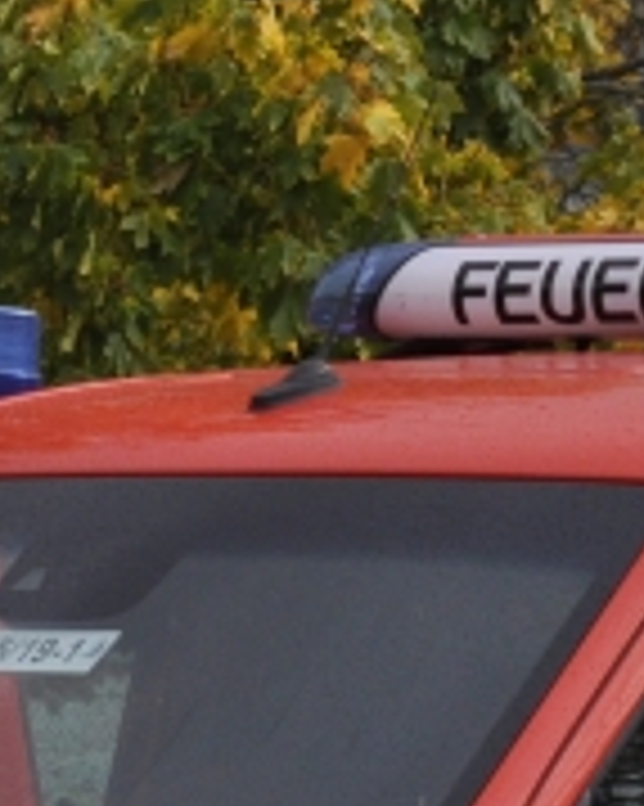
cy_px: 1126
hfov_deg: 3.1
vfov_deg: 3.9
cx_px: 874
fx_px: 11803
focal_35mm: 495
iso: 500
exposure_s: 1/800
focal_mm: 70
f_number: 7.1
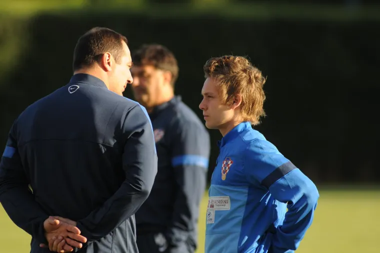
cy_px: 126
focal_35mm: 450
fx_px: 4745
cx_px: 190
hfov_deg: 4.6
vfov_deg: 3.0
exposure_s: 1/1600
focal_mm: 300
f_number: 4
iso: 400
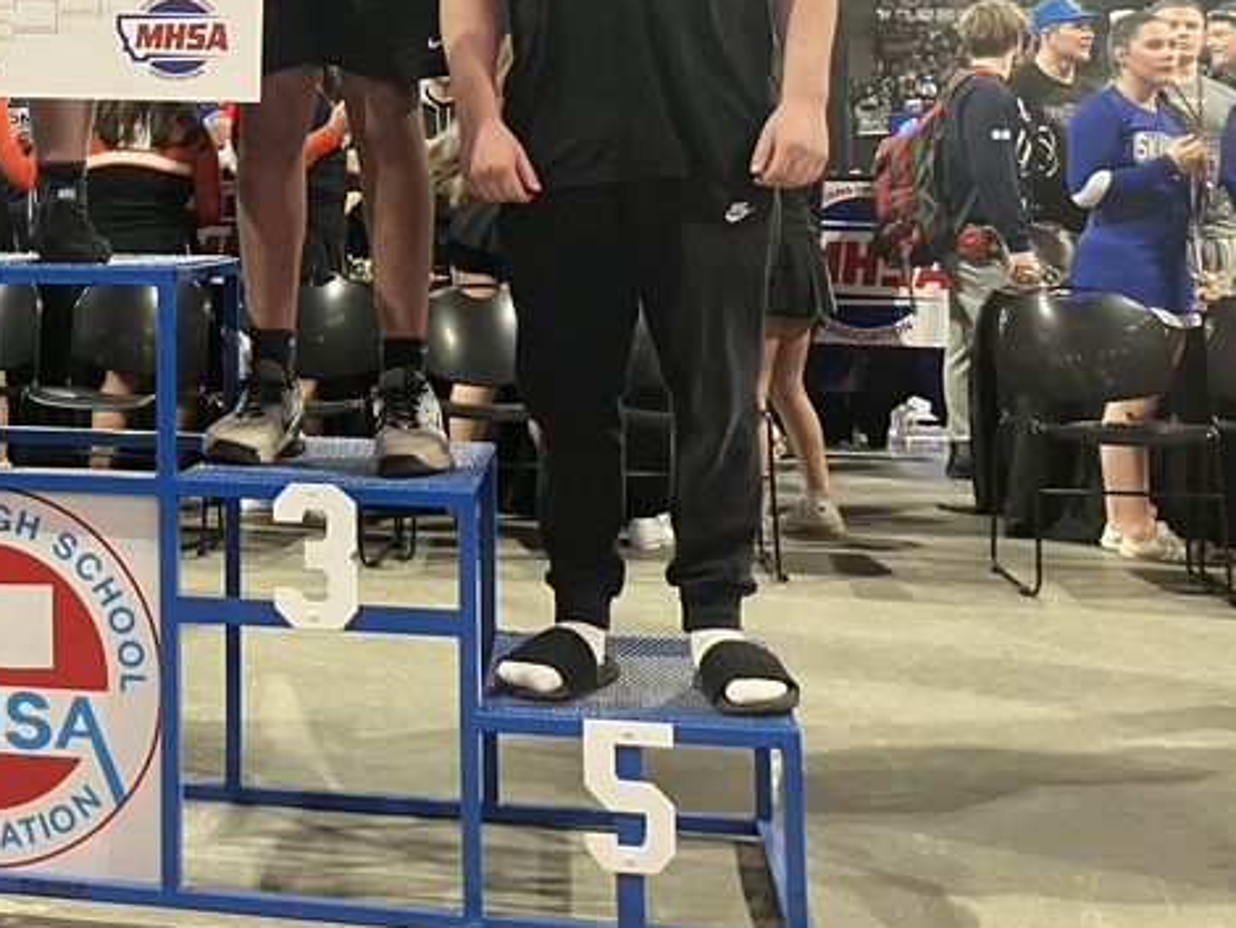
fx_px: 2179
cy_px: 34
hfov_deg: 30.1
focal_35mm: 61
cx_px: 92
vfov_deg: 23.2
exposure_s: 1/60
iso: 250
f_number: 1.8
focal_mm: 3.99
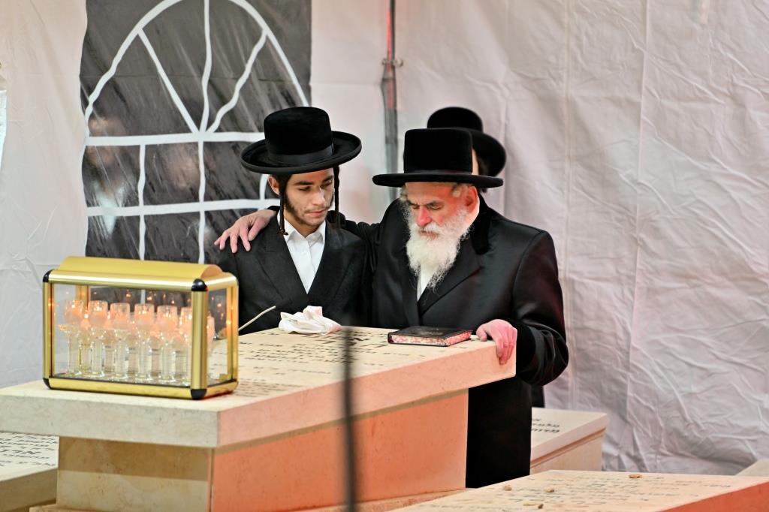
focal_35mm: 300
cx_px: 384
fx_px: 6406
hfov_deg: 6.9
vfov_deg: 4.6
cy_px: 256
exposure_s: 1/200
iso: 500
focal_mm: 200
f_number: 2.8
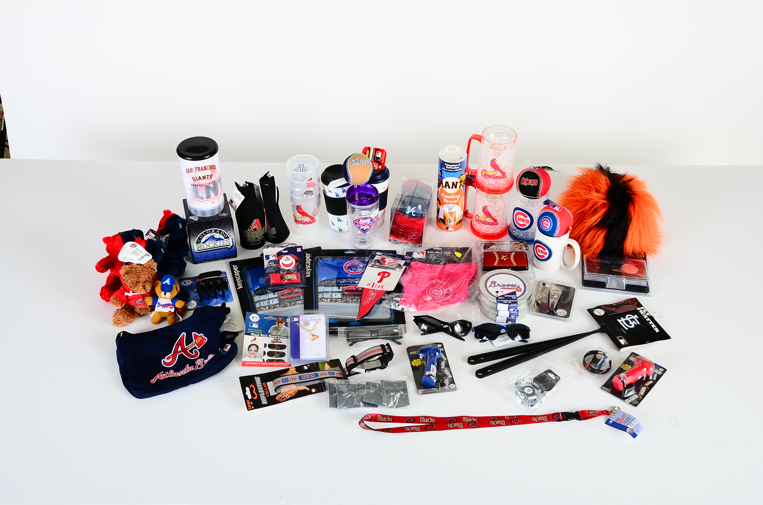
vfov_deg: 31.8
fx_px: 888
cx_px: 382
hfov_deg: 46.5
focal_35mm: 42
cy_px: 252
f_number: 13
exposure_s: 1/160
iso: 100
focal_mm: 28
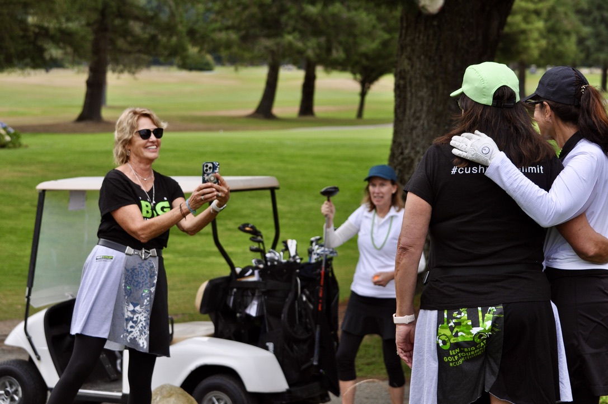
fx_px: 1771
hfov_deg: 19.5
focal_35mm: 105
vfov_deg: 13.0
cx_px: 304
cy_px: 202
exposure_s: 1/1250
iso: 400
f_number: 5
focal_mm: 70
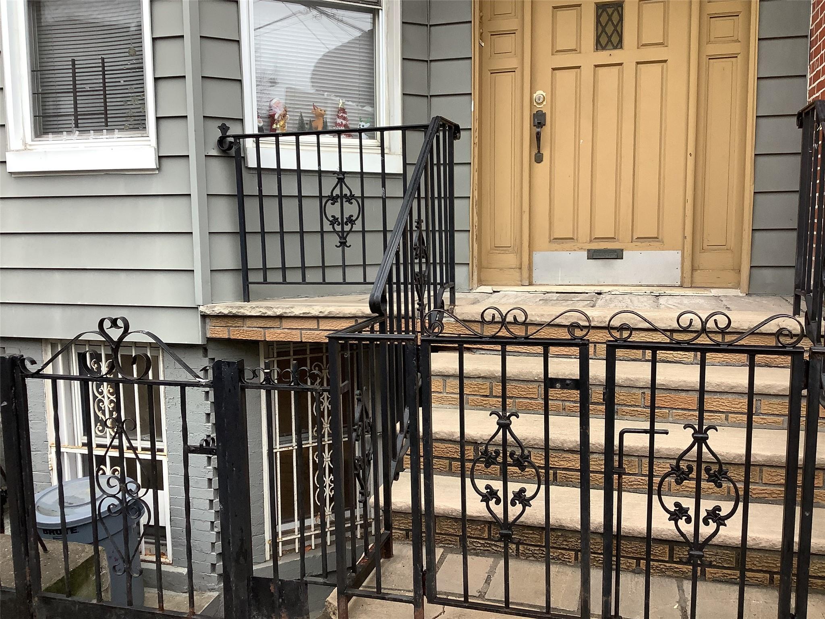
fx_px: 739
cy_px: 310
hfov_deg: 58.4
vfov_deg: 45.4
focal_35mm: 31
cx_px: 412
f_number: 2.4
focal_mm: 3.3
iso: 64
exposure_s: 1/120
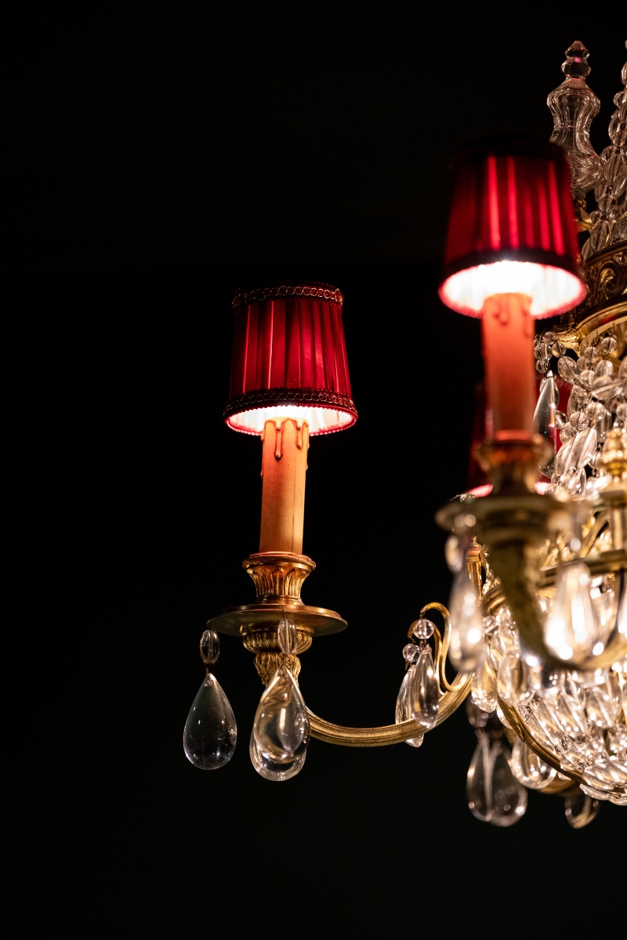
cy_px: 470
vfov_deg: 13.2
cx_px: 314
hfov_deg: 8.9
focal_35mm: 155
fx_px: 4049
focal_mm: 155
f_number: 2.8
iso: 2000
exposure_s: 1/250
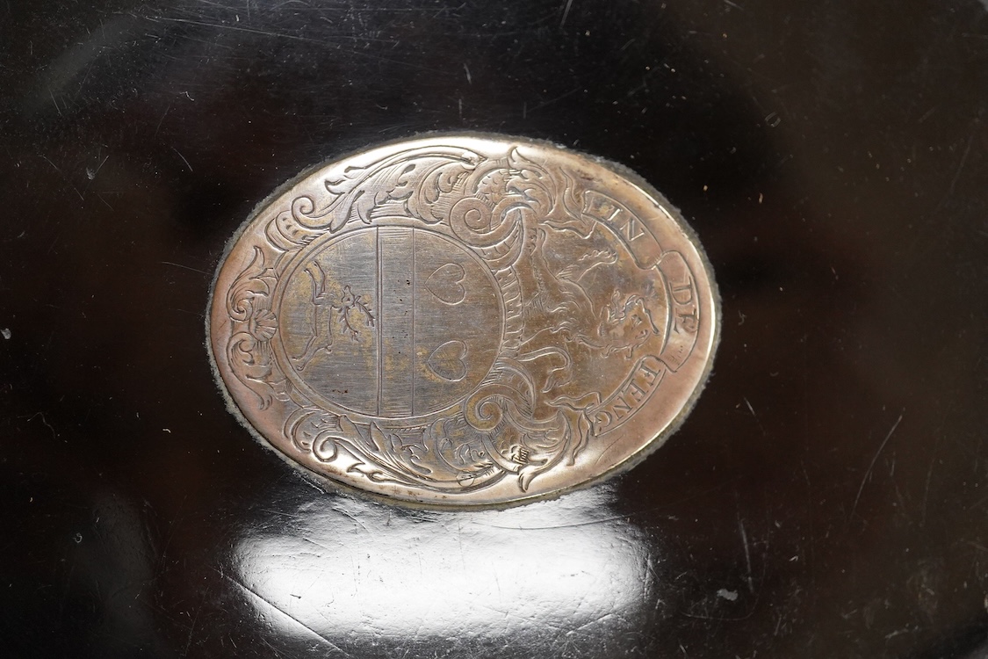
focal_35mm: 45
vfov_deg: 29.9
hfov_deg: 43.6
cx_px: 494
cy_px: 330
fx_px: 1235
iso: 2500
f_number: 3.5
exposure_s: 1/200
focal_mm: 30
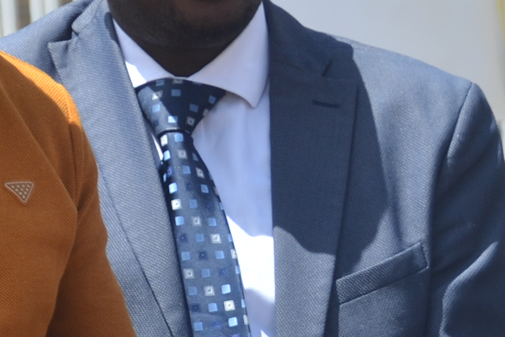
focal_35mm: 493
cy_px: 358
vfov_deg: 2.8
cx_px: 213
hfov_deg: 4.2
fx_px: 6919
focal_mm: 75
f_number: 6.3
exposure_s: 1/640
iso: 200
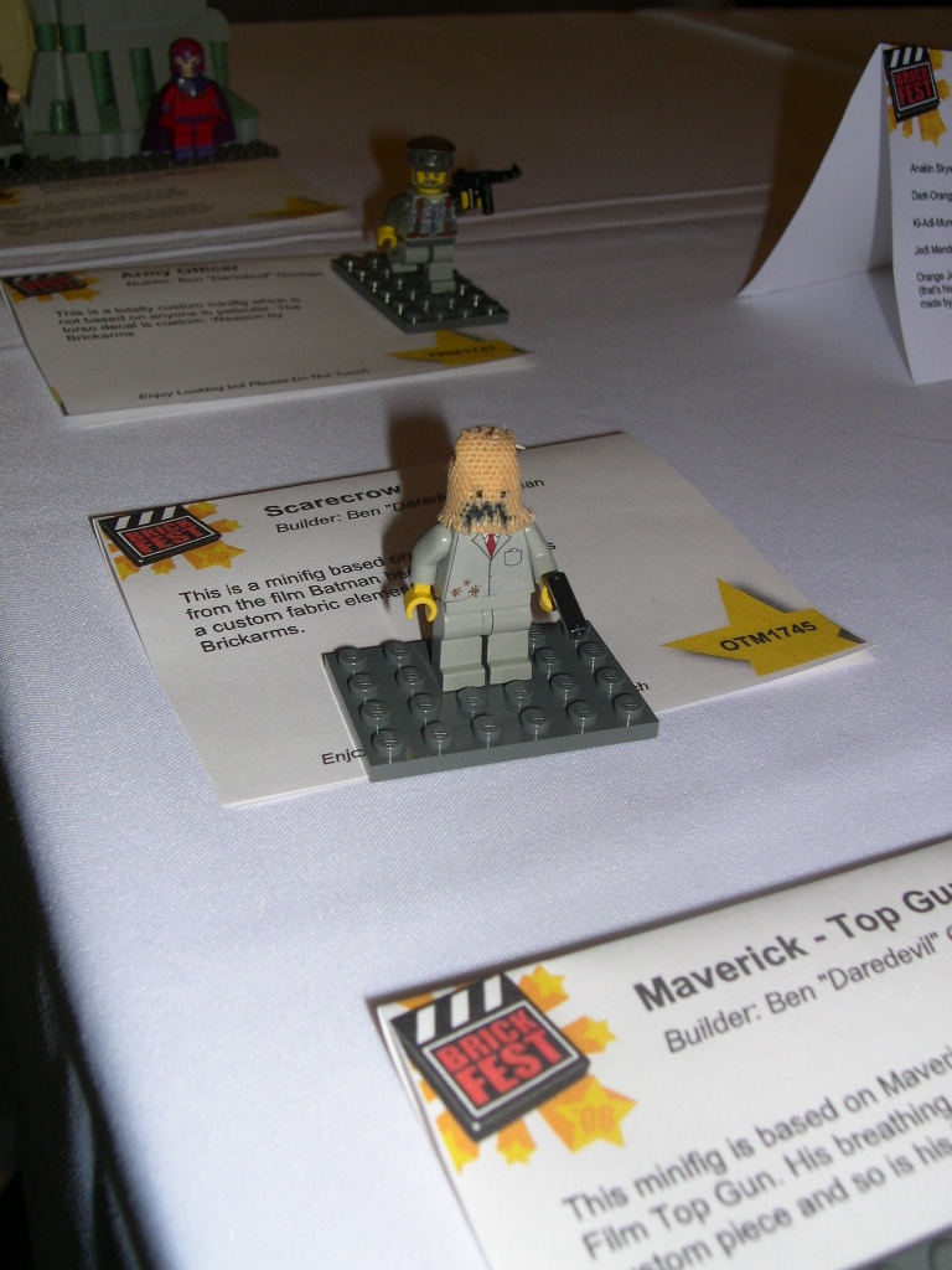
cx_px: 476
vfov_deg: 49.0
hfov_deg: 37.7
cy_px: 635
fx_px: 1393
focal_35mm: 38
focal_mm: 8
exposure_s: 1/30
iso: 100
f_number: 7.6
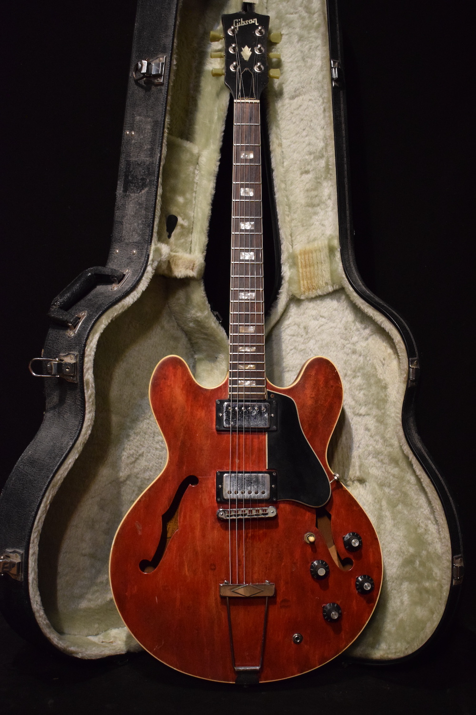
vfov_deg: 41.1
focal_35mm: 48
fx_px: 952
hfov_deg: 28.1
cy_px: 358
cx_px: 238
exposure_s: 1/60
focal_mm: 32
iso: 3600
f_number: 4.5
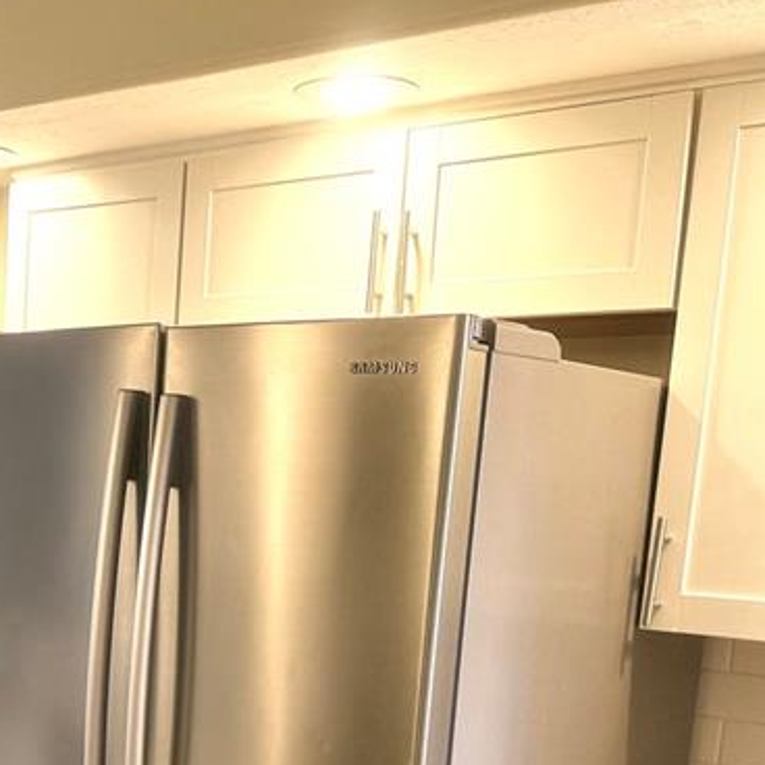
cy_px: 740
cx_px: 87
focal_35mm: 59
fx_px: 1475
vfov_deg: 27.6
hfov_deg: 28.1
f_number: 1.78
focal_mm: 6.76
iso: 200
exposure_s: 1/164
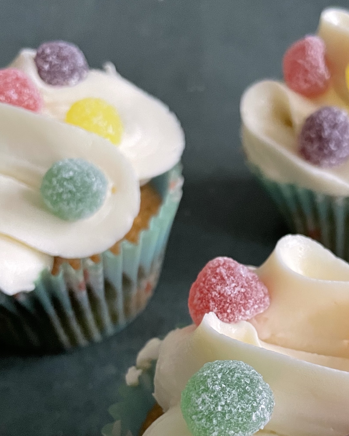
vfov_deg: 35.6
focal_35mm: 51
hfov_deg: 29.2
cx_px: 268
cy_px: 340
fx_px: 658
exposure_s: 1/59
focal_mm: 4.2
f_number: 1.6
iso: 500
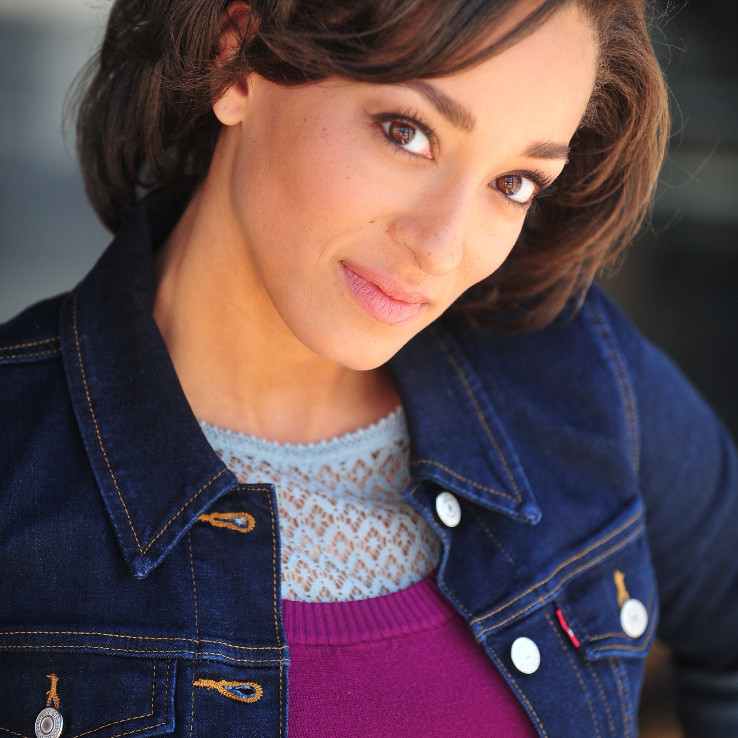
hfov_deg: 12.4
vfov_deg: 12.4
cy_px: 339
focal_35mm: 141
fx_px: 3401
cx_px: 369
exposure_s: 1/500
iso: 360
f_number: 2.8
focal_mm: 110
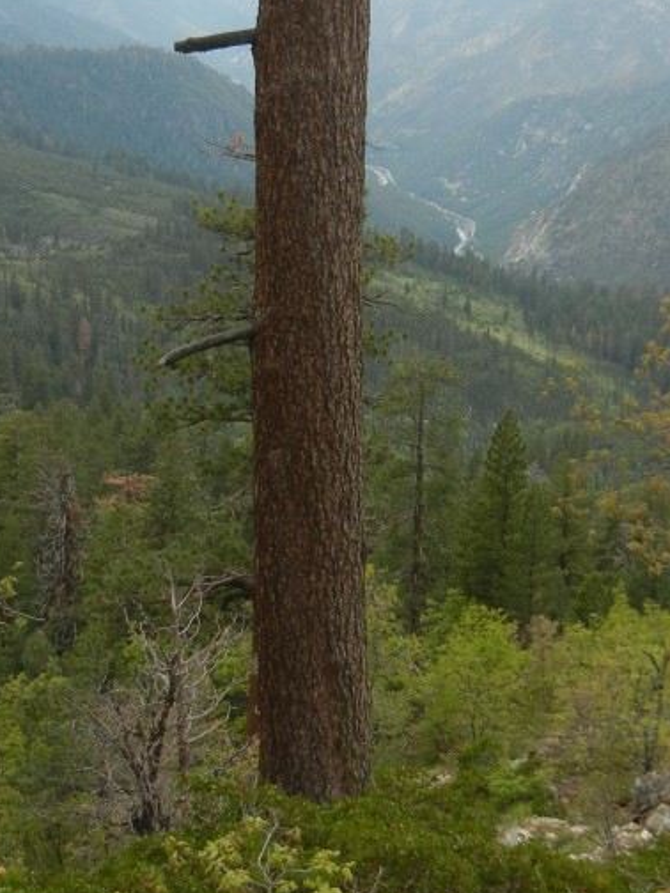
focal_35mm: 61
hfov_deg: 23.9
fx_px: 1574
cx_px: 473
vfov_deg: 31.6
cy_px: 349
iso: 160
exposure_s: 1/620
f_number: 3.5
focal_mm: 5.4
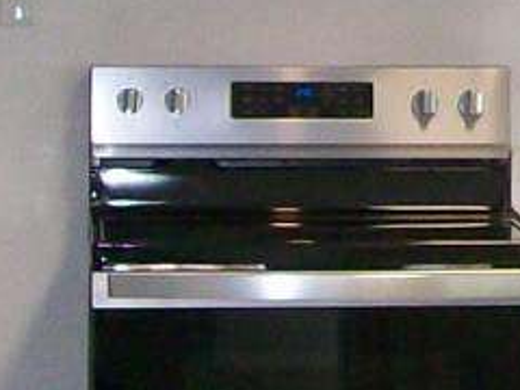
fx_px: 3605
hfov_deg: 8.2
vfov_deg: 6.1
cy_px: -130
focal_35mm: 240
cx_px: 650
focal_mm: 6
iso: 140
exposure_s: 1/64
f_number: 2.7
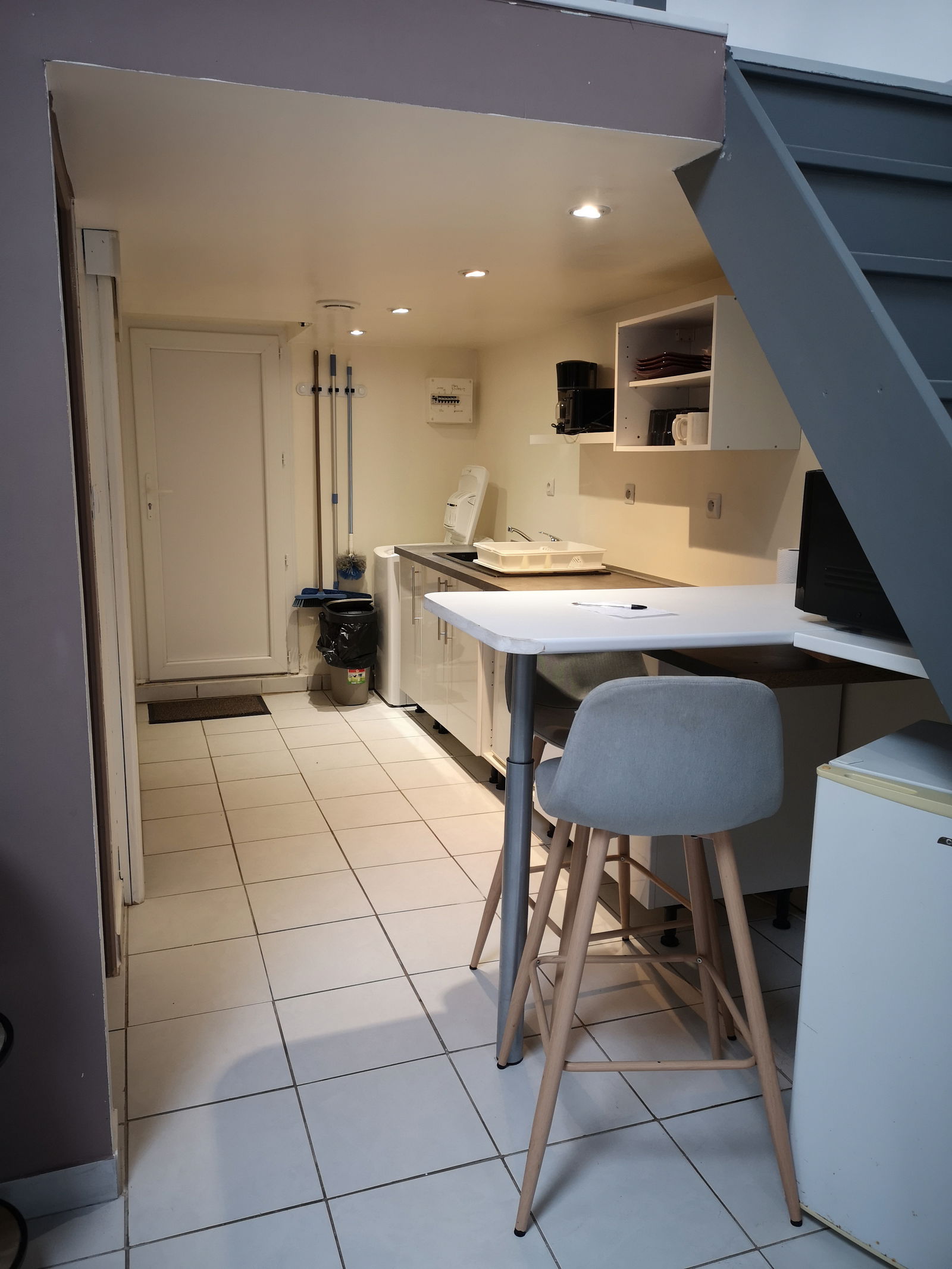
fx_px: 990
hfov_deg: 51.4
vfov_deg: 65.3
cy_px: 634
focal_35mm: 27
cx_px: 476
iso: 125
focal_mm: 5.58
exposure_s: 1/33.3
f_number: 1.8
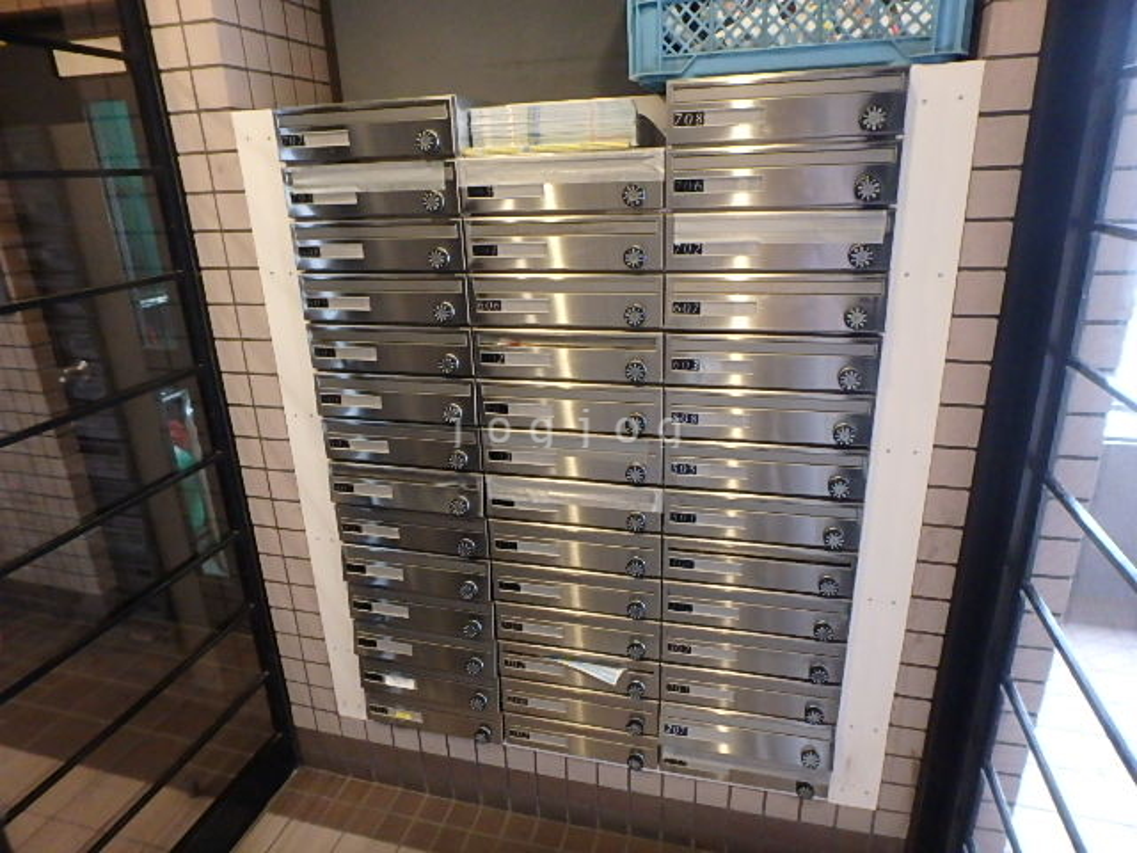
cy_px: 426
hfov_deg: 79.0
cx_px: 568
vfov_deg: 63.4
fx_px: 690
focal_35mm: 21
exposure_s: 1/20
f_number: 3.5
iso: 800
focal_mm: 3.7
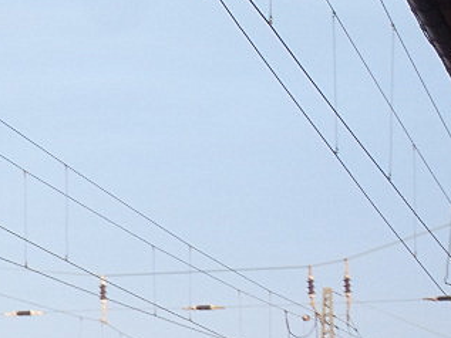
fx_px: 4288
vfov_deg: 4.5
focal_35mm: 329
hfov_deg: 6.0
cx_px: -175
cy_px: 537
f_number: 5.2
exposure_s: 1/30
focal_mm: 18.1
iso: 200
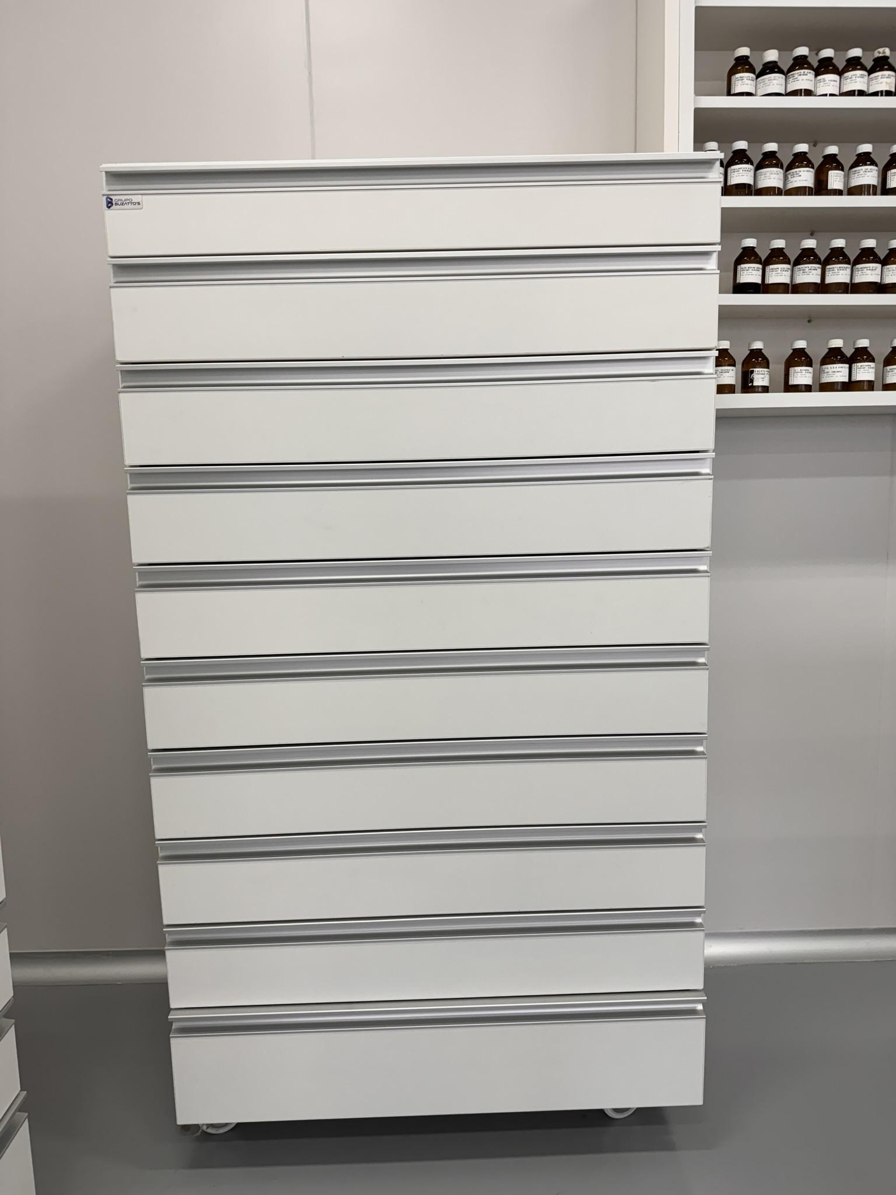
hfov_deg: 56.8
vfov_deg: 71.6
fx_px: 828
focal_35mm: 24
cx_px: 448
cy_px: 598
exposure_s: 1/120
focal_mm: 6.86
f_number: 1.78
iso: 100
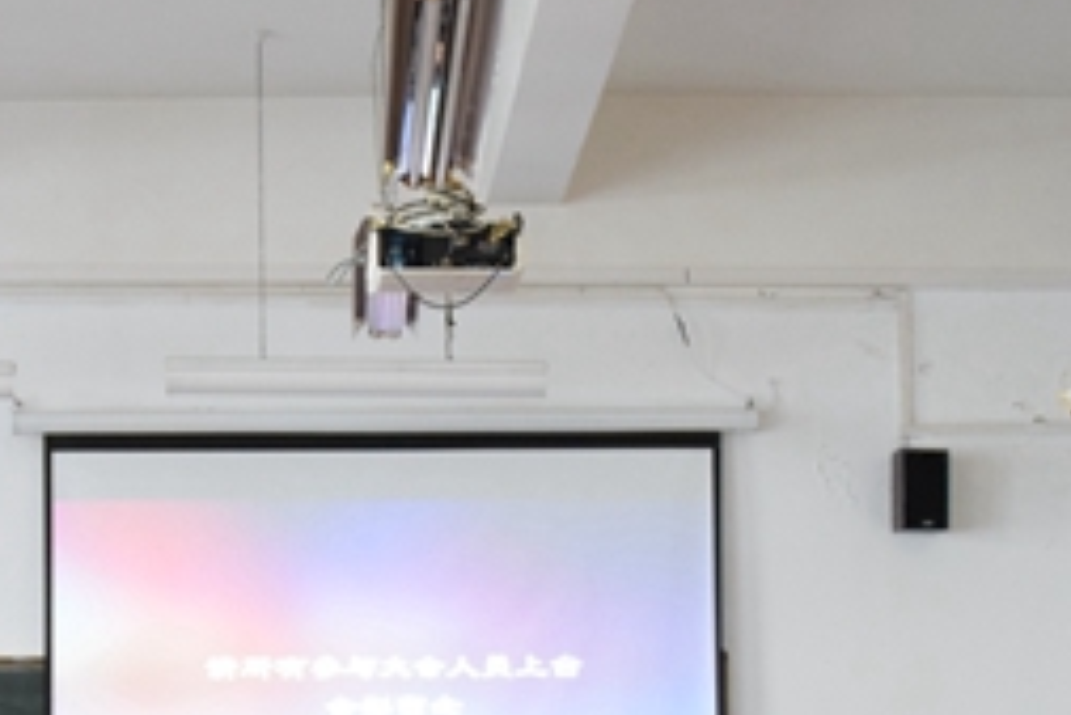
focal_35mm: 83
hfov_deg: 24.4
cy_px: 637
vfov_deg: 16.3
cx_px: 385
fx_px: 2471
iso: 1600
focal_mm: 28
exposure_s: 1/60
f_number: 3.5
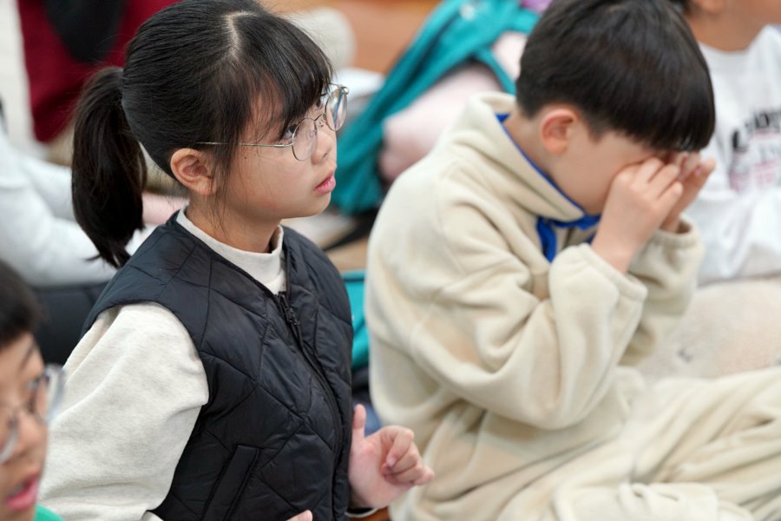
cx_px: 390
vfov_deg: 10.2
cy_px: 260
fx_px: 2907
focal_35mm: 134
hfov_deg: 15.3
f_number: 4
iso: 2000
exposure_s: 1/160
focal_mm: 134
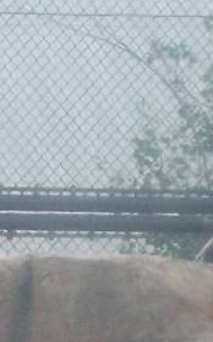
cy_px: 521
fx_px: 4898
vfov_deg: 4.0
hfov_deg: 2.5
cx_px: -263
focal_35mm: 526
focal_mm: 14.3
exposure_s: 1/160
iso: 80
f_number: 4.3
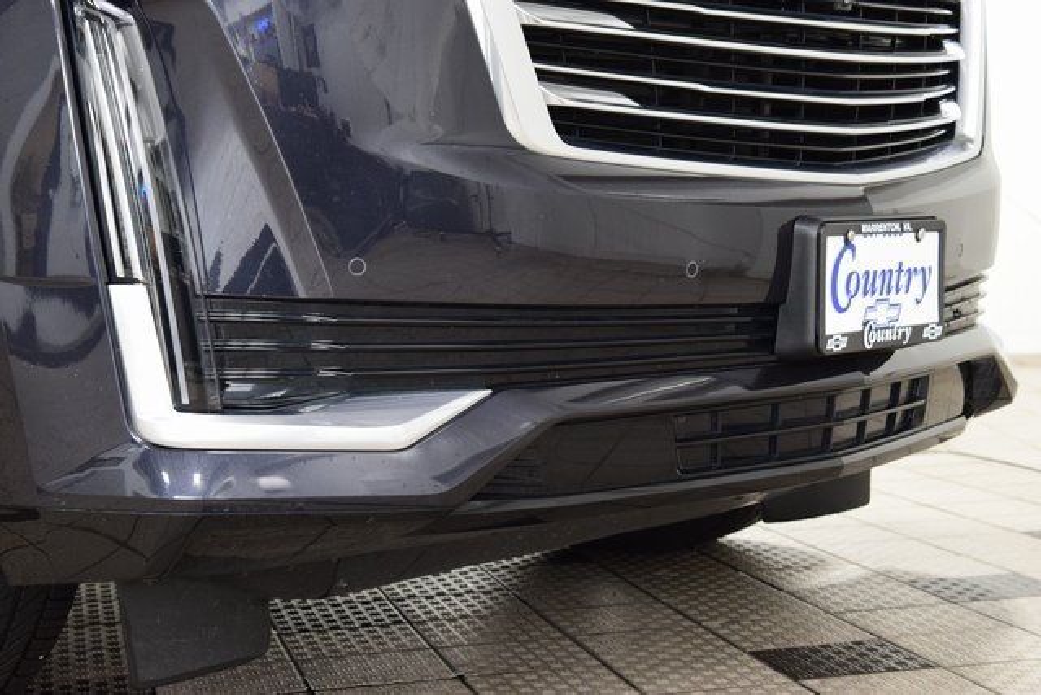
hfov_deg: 28.1
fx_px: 2082
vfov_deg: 18.9
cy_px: 348
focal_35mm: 72
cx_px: 520
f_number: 6.3
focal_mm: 48
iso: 1000
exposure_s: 1/15
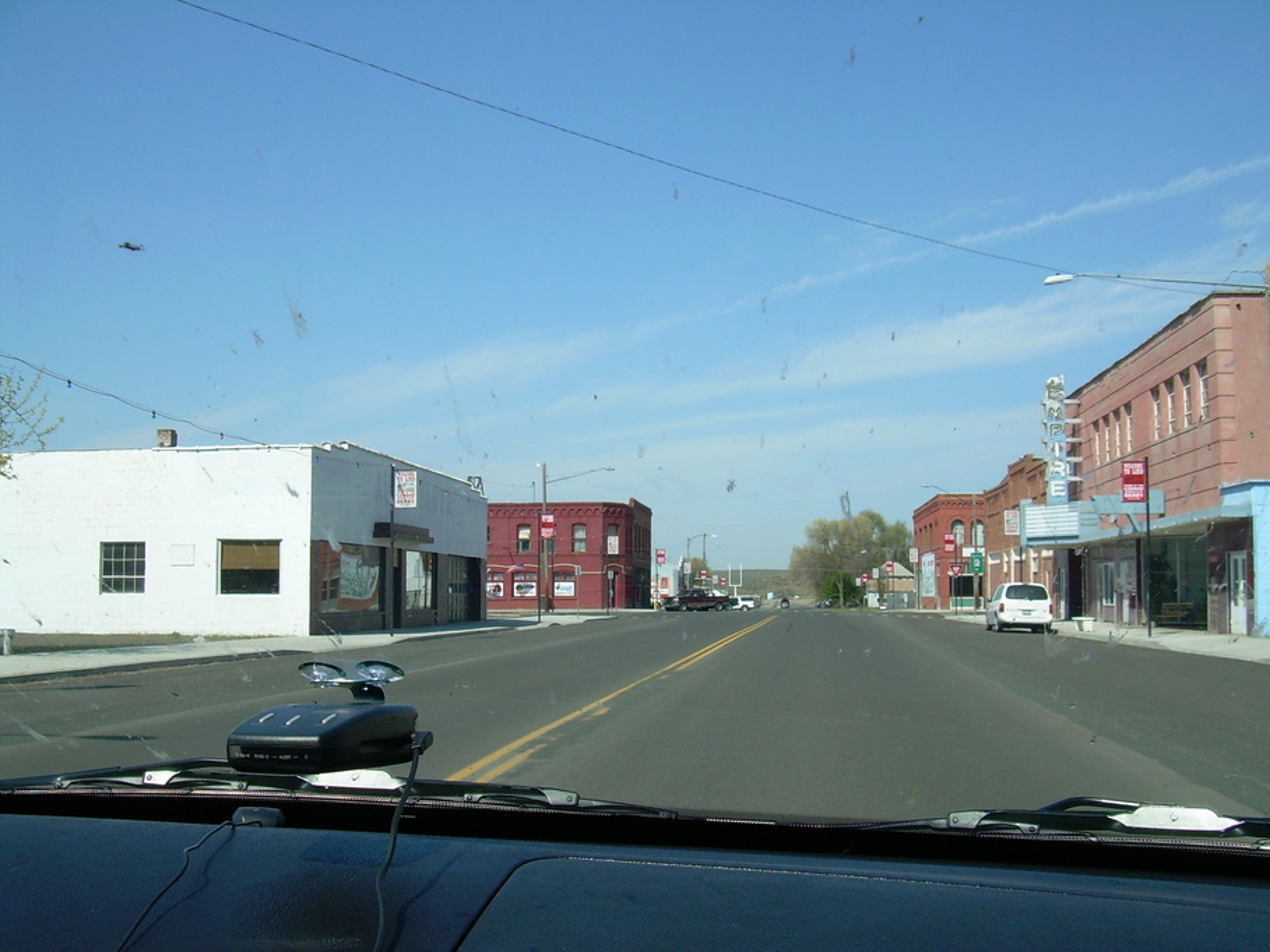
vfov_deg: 37.7
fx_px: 1394
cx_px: 635
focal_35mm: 38
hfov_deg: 49.0
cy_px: 476
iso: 50
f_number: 4.6
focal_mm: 6.3
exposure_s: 1/386
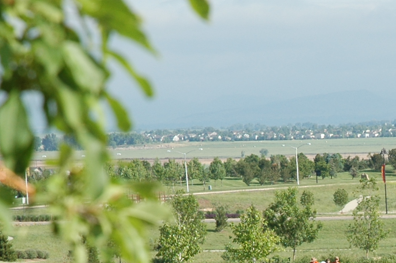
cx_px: 369
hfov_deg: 6.1
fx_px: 3704
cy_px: 292
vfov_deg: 4.1
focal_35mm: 337
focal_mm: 70
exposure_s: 1/250
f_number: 8
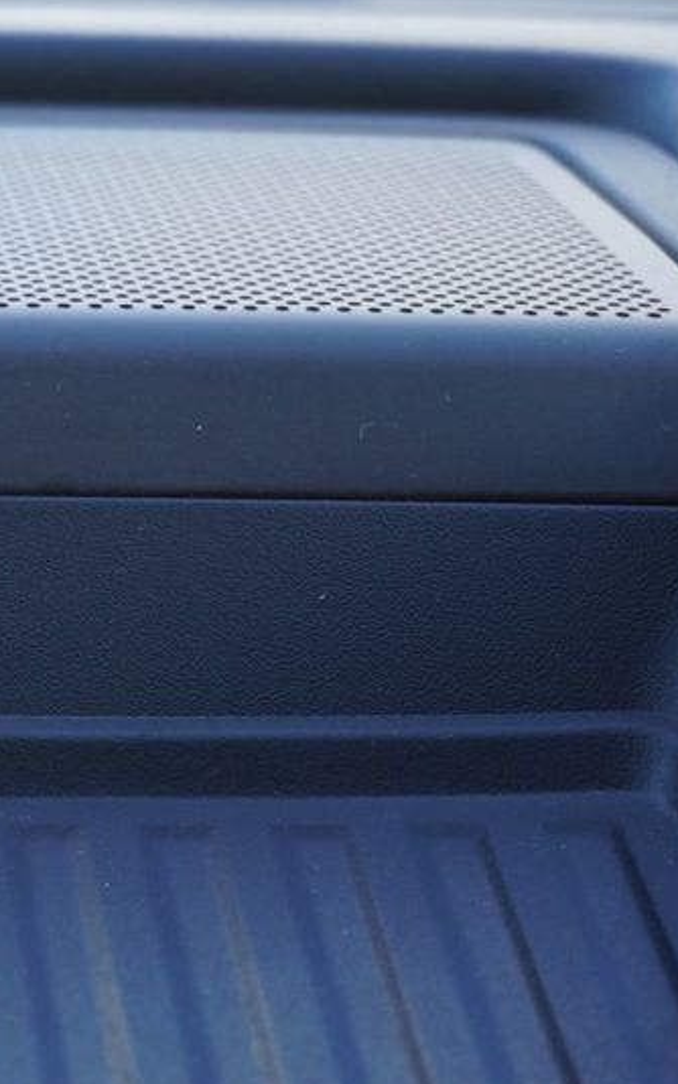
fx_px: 3989
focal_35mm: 135
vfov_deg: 15.5
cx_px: -213
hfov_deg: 9.5
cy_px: 505
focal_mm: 46
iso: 200
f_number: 5.6
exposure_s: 1/80
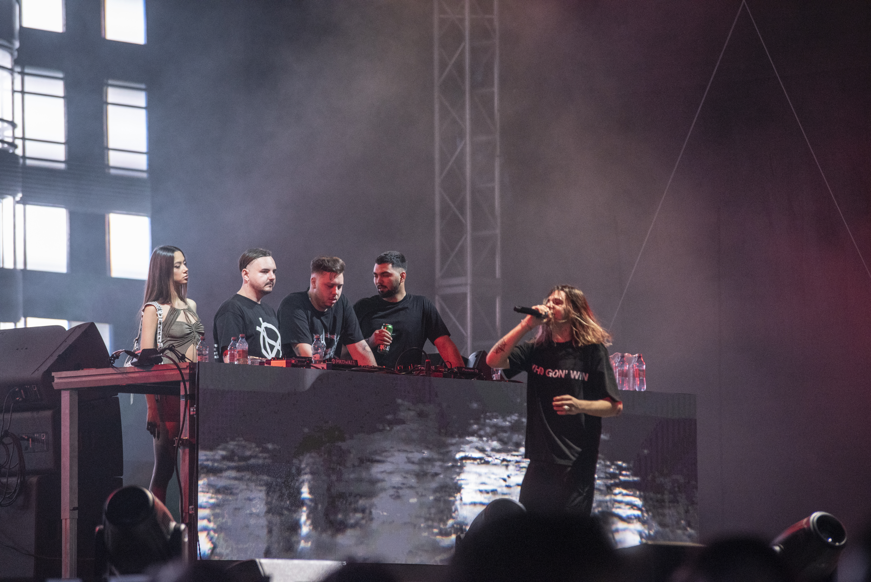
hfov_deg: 10.3
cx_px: 436
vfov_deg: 6.9
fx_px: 4840
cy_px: 291
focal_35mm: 200
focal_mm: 200
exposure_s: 1/200
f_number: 3.2
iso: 2500
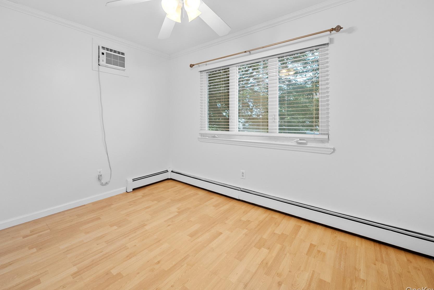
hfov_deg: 96.3
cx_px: 192
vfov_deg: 73.1
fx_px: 193
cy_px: 118
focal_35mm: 16
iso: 640
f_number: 9
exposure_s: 1/5
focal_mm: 13
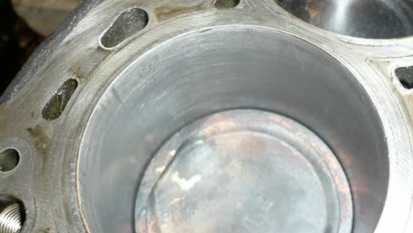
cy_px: 142
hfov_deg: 50.0
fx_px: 438
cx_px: 257
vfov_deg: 29.7
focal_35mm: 40
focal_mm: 4.6
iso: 100
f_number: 2.8
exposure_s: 1/30
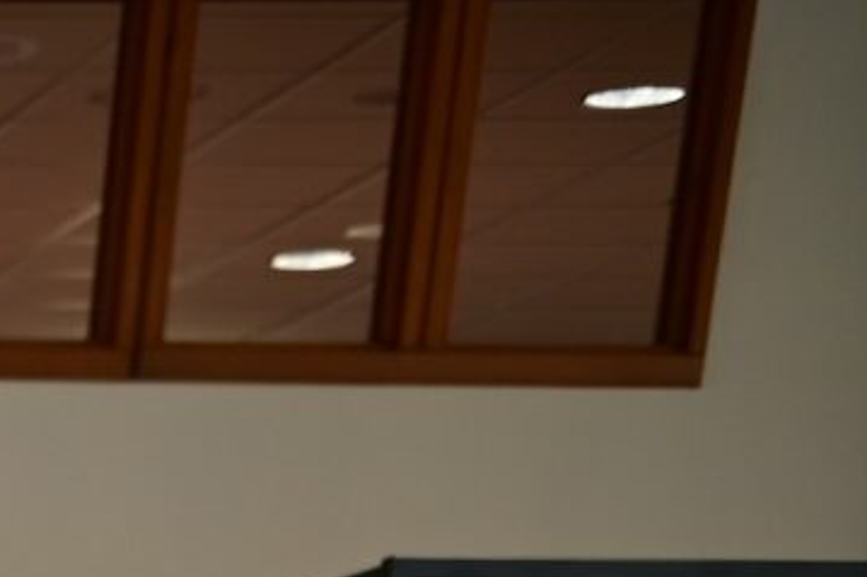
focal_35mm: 171
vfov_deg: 6.8
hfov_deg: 8.9
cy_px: 2048
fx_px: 4116
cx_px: -2038
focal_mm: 24
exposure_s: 1/30
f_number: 4
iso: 250
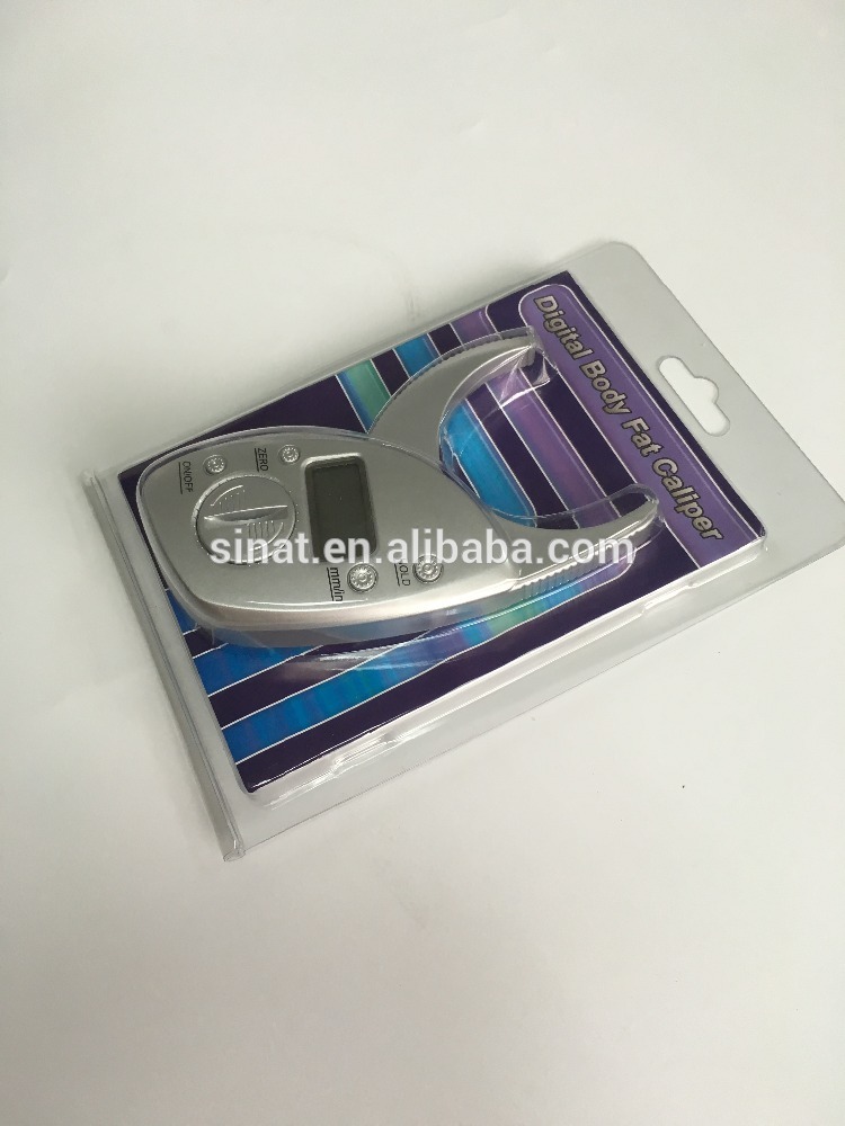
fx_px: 944
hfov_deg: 48.2
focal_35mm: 29
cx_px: 422
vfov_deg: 61.7
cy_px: 563
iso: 40
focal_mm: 4.15
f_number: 2.2
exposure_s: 1/33
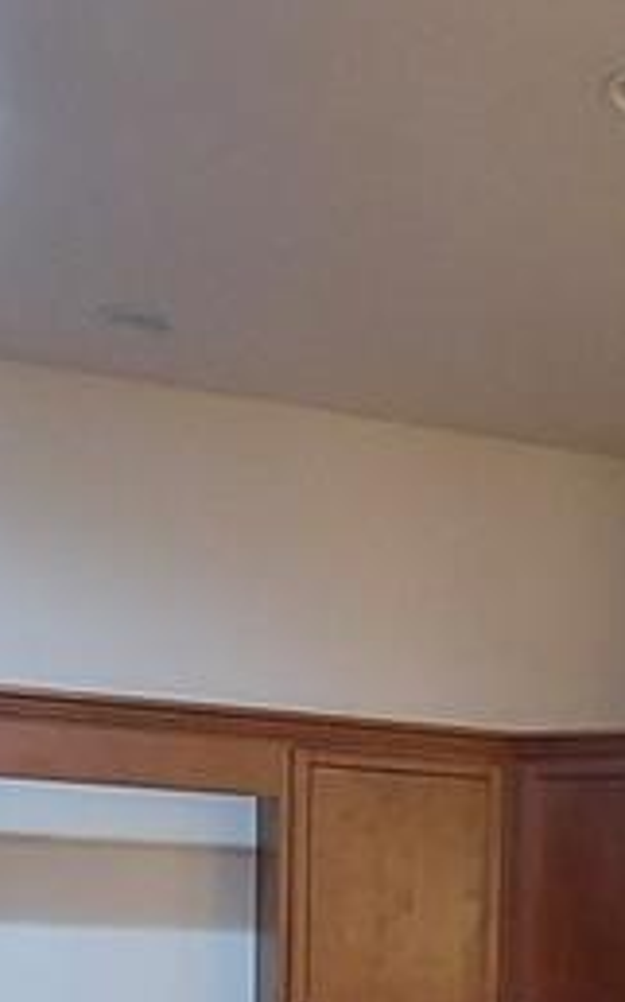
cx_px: 679
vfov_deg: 27.7
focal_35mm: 64
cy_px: 1231
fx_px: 1746
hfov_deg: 19.5
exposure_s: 1/50
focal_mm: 1.74
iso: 320
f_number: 2.2
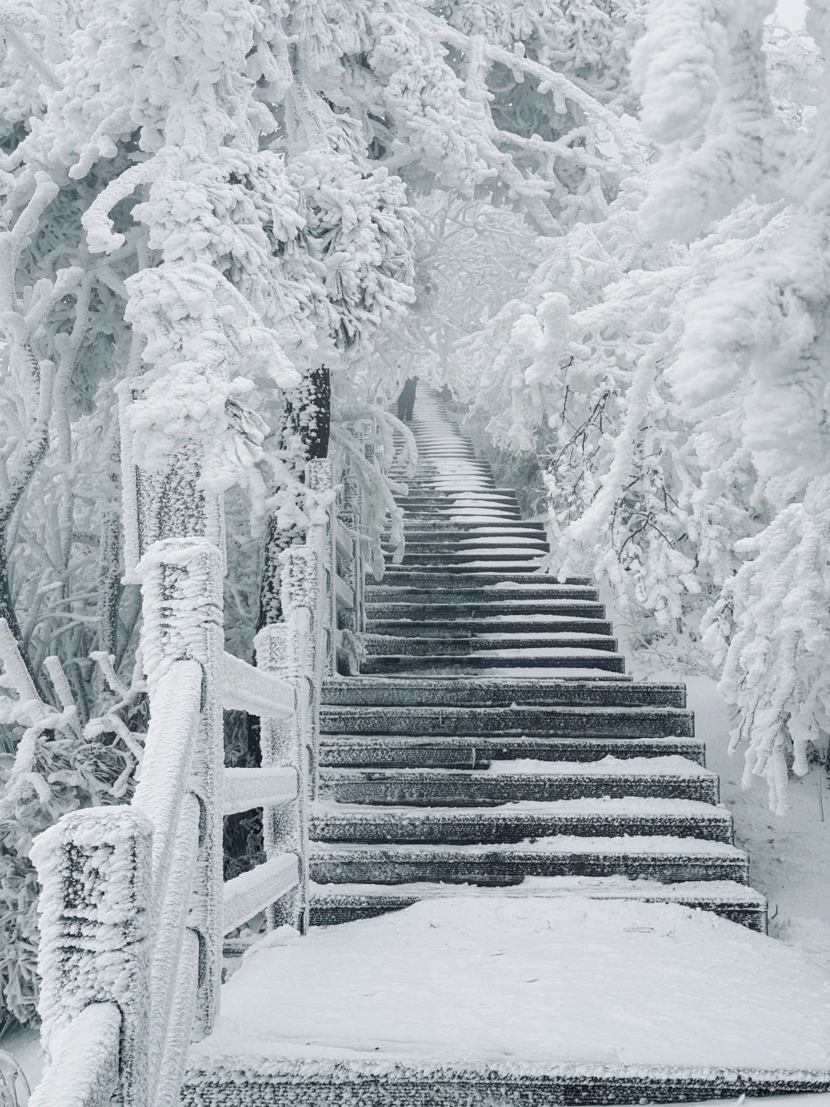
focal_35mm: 48
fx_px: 1535
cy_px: 554
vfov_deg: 39.7
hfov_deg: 30.3
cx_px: 415
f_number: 1.78
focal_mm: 6.76
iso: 64
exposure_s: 1/1715
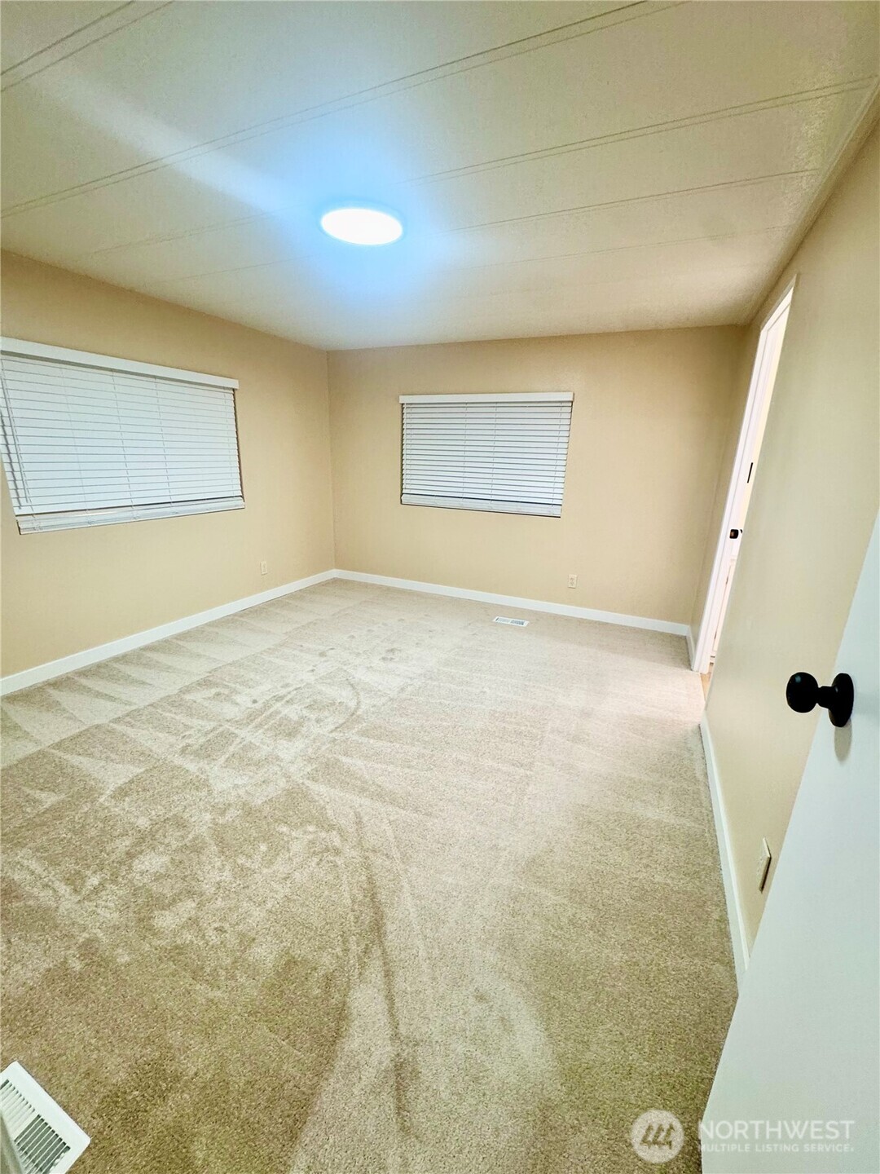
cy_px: 587
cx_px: 440
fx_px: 475
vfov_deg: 102.1
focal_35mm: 14
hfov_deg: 85.7
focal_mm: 2.22
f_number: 2.2
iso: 200
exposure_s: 1/60
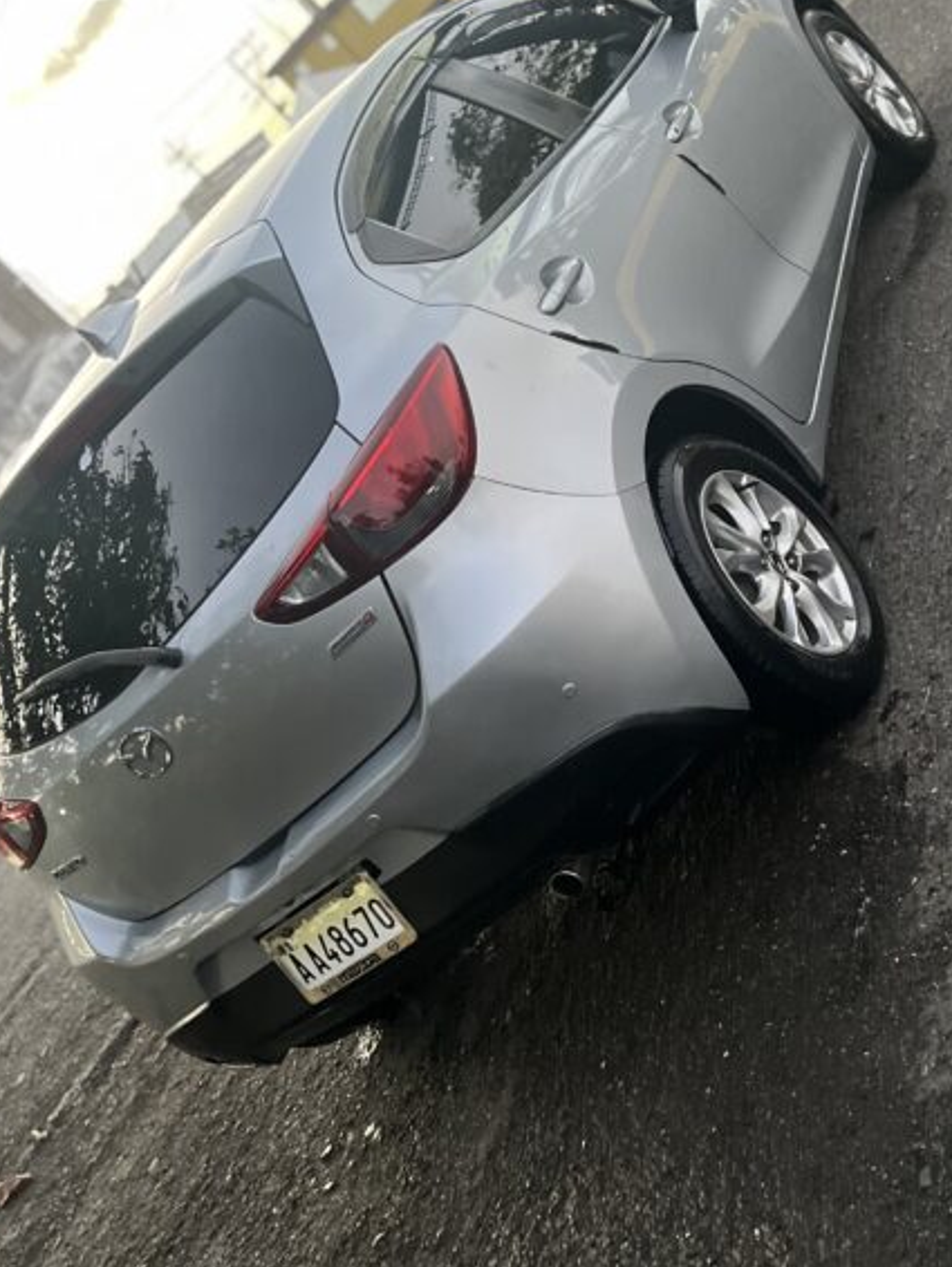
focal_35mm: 47
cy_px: 517
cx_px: 616
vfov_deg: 40.3
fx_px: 1722
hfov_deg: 30.7
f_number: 1.5
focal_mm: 5.7
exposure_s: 1/60
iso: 400
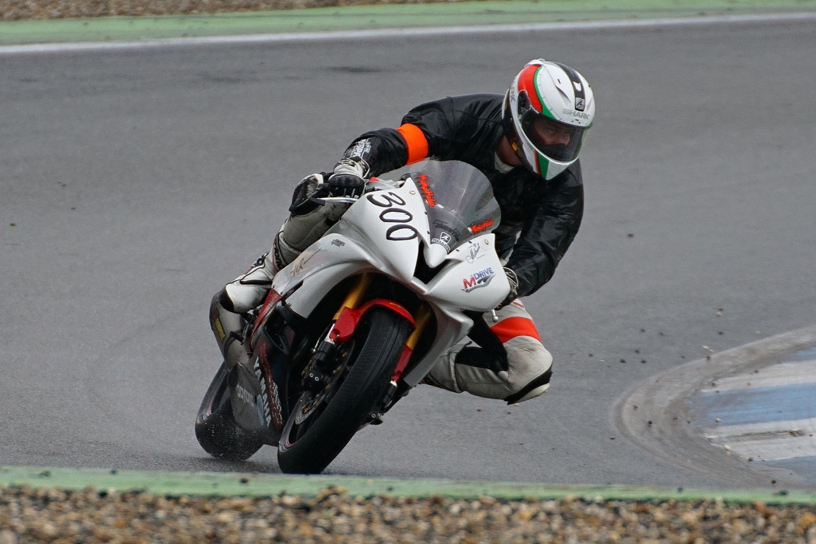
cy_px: 272
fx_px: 10198
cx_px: 408
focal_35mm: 450
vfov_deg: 3.1
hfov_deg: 4.6
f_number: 6.3
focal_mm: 300
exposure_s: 1/800
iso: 400
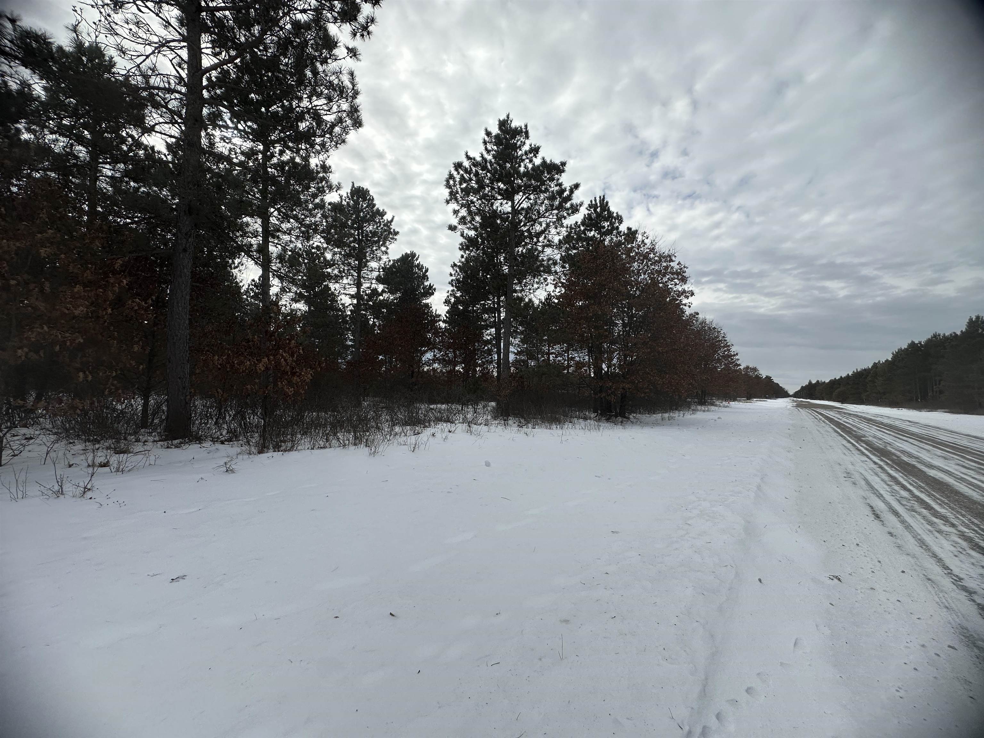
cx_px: 492
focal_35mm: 14
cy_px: 369
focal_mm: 2.22
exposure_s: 1/2747
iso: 50
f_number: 2.2
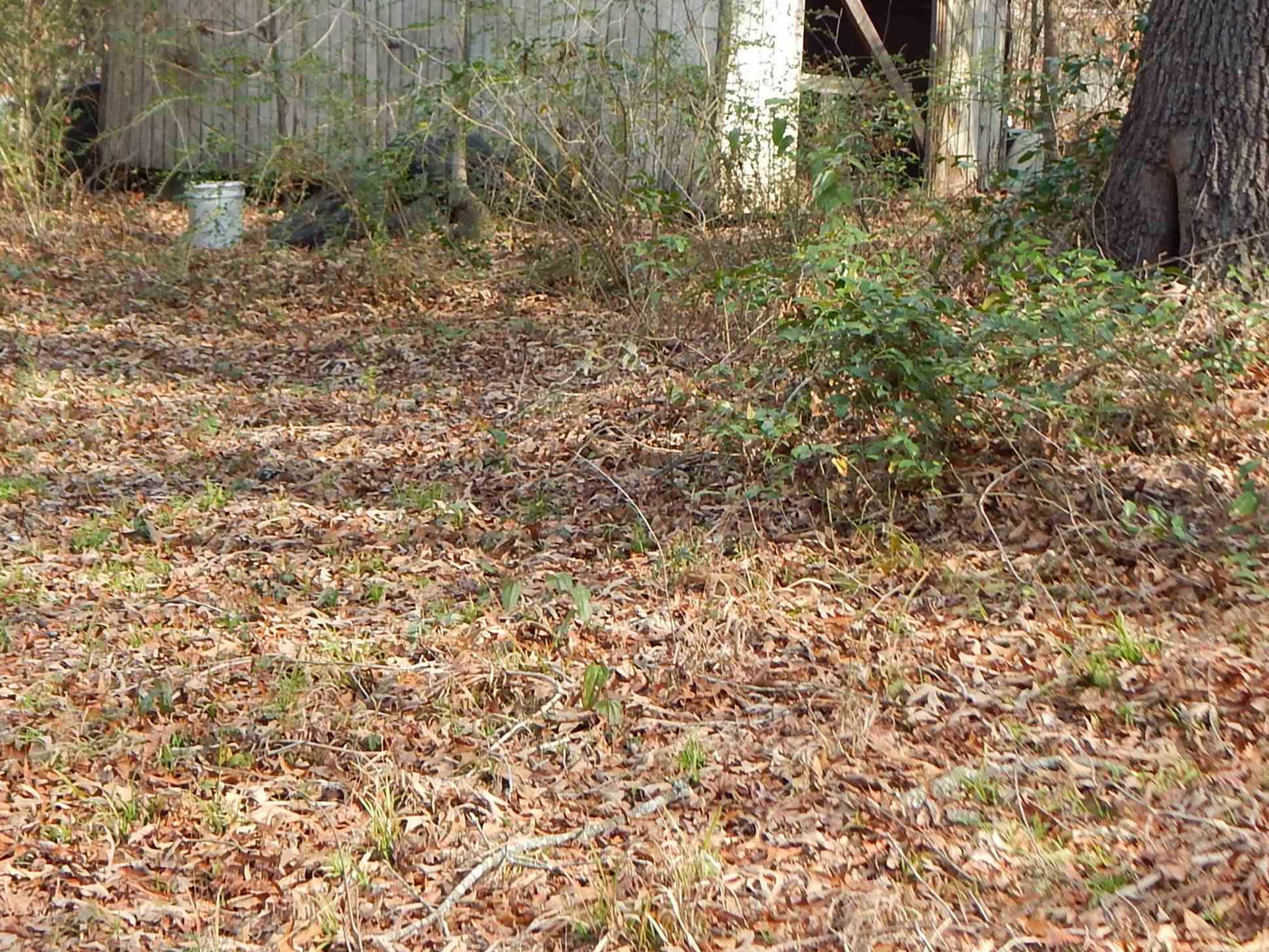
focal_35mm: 86
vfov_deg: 17.0
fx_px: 3153
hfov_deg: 22.7
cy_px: 201
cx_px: 567
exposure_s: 1/200
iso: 125
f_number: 3.8
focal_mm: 9.7
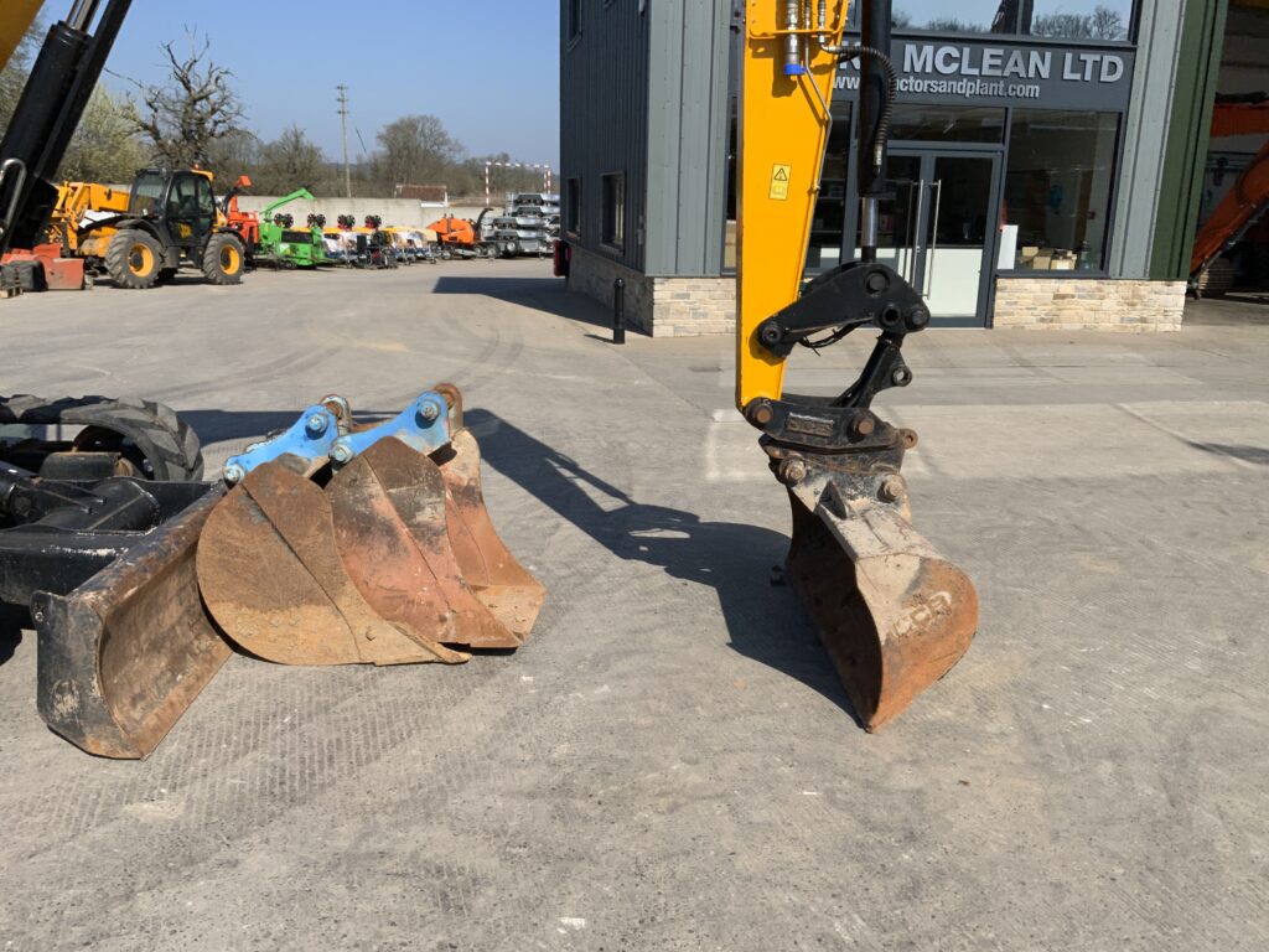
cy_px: 476
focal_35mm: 29
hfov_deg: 61.7
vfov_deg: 48.2
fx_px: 1063
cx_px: 634
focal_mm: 3
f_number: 1.8
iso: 20
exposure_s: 1/2538
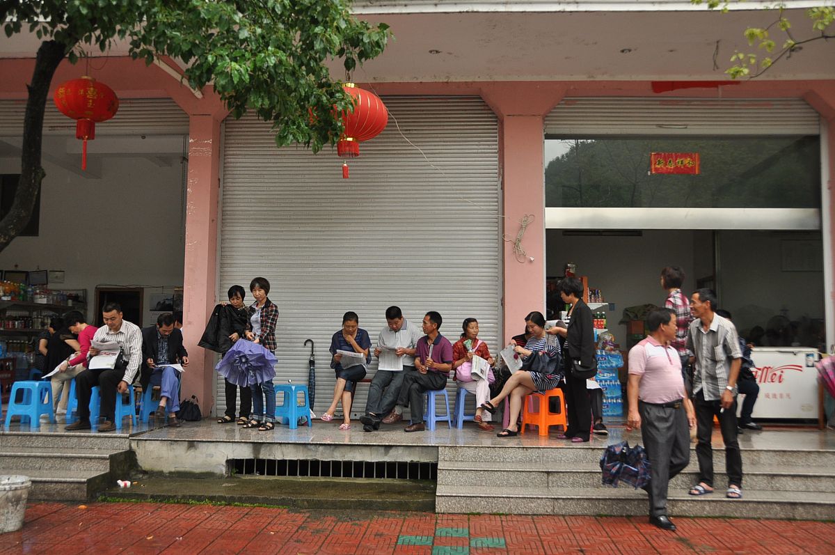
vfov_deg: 39.9
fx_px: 764
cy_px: 278
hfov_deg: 57.3
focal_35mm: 33
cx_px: 418
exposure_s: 1/200
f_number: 3.8
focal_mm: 22
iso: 360
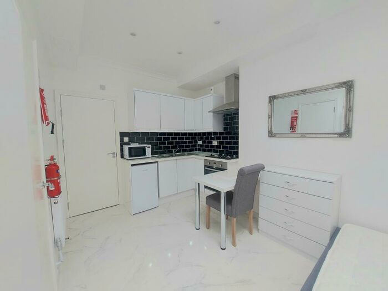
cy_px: 146
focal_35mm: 13
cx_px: 194
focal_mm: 1.74
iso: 64
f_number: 2.2
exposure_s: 1/120
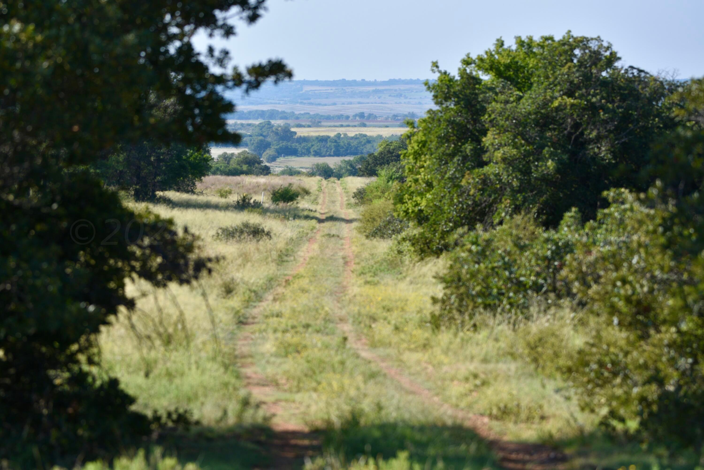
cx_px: 352
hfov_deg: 10.3
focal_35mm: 200
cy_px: 235
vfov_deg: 6.9
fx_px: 3912
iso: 400
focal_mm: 200
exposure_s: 1/1600
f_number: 5.6
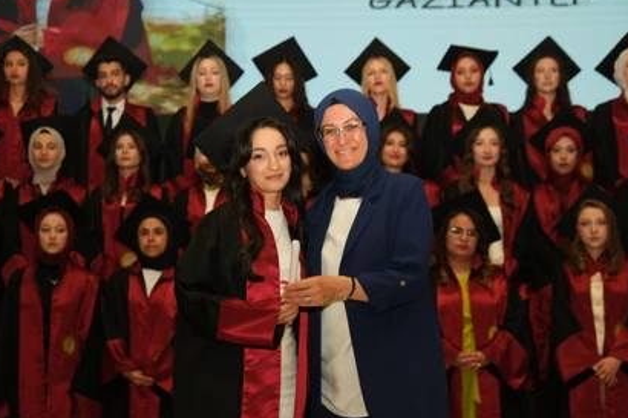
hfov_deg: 33.9
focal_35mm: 59
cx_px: 317
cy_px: 206
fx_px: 1029
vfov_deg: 23.0
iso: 1000
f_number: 2.8
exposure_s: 1/160
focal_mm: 36.5
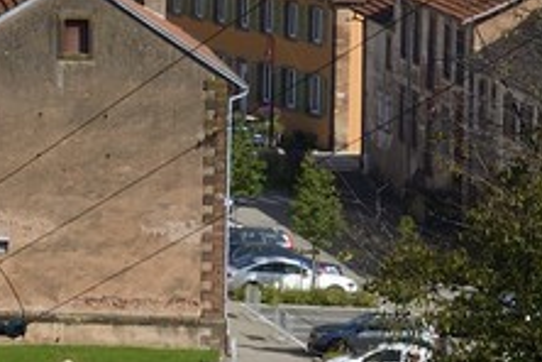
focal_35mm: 403
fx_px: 6067
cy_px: -171
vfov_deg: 3.4
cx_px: -1167
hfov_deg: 4.8
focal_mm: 56
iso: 200
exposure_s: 1/200
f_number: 16
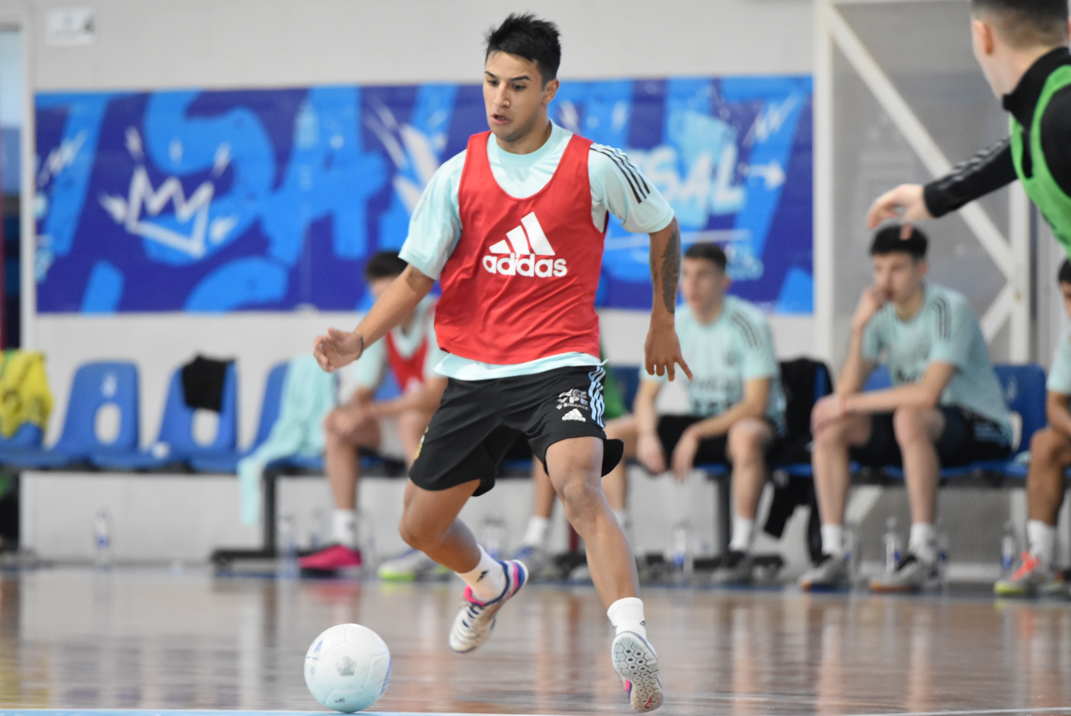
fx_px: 8932
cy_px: 358
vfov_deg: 4.6
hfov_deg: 6.9
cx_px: 536
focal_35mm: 300
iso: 3200
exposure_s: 1/320
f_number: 2.8
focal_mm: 200
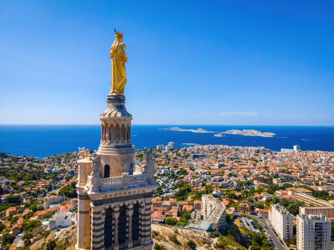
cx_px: 167
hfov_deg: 71.6
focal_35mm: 24
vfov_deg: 56.8
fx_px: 232
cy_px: 125
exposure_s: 1/800
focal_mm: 4.5
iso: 100
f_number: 2.8
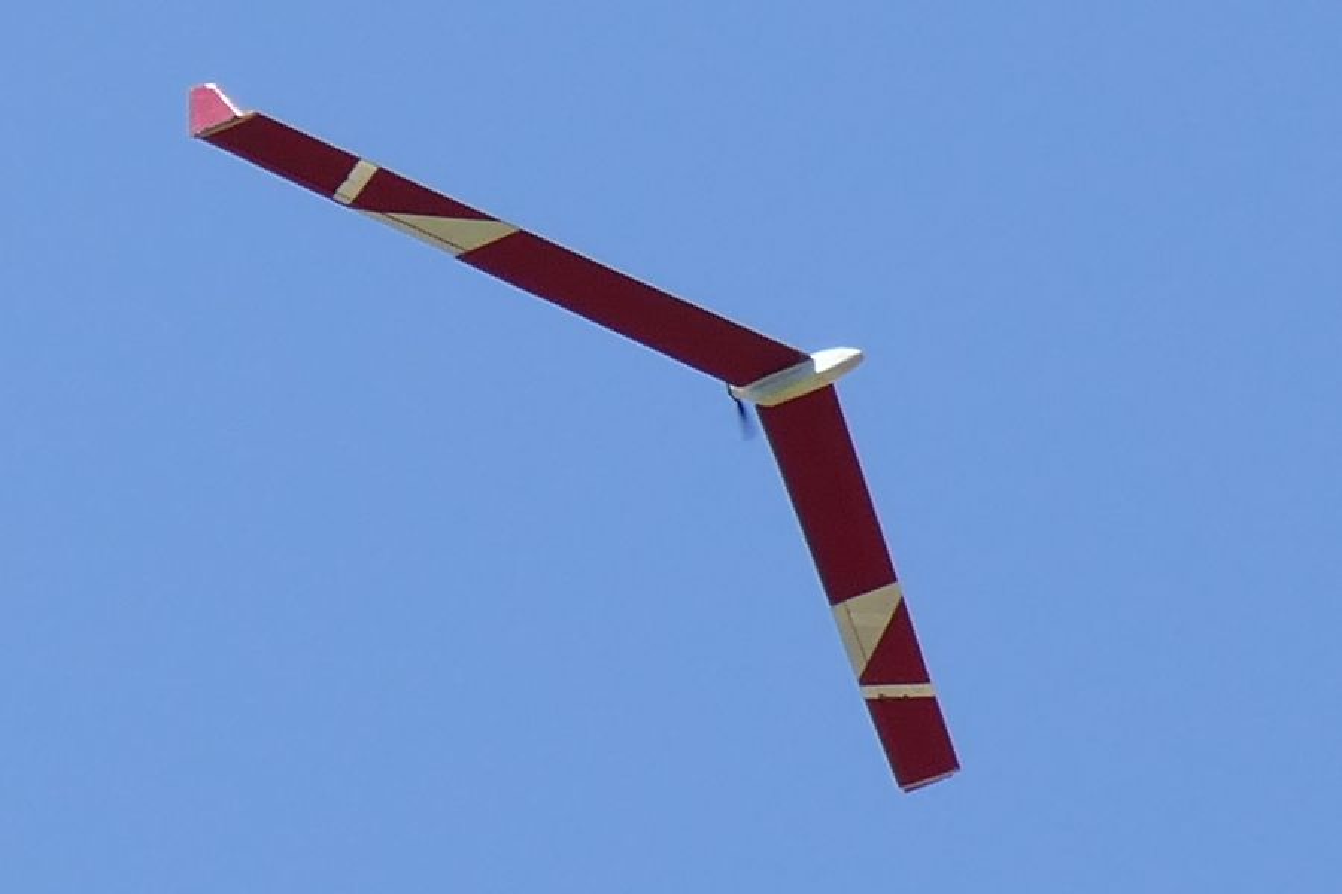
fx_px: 5554
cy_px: 447
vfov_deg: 9.2
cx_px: 671
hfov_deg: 13.8
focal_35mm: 149
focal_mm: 54.2
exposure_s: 1/1300
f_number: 3.9
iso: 125
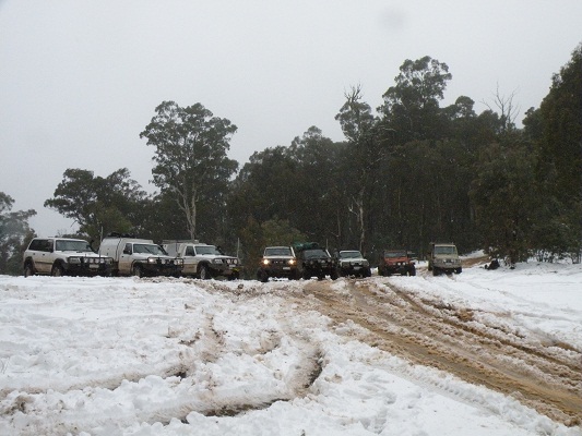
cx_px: 291
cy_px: 218
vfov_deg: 43.0
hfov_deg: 55.3
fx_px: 555
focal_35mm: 33
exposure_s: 1/2000
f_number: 5
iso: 489
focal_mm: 5.8
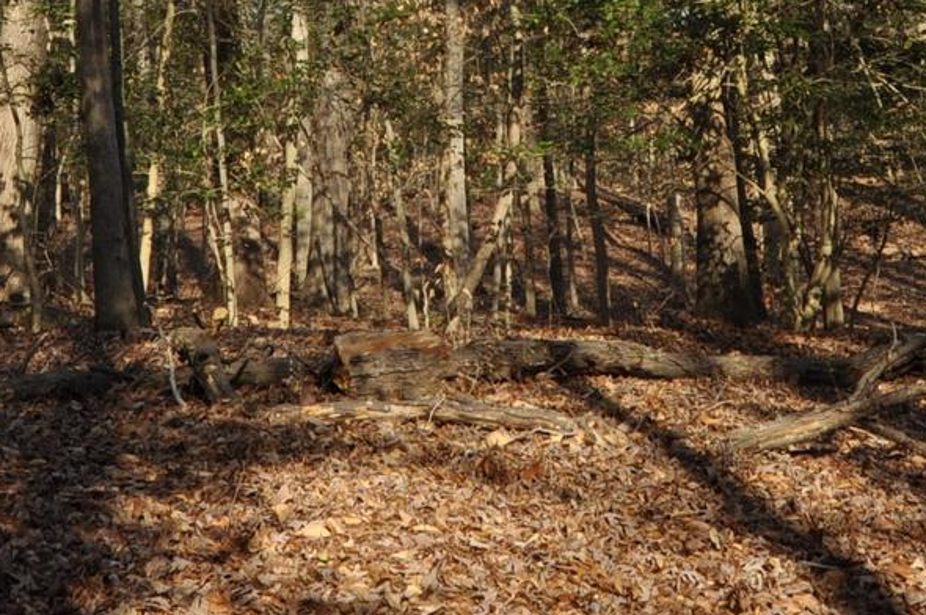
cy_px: -116
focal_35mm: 60
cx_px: 509
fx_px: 1538
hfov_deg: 33.5
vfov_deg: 21.1
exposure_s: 1/250
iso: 200
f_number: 8
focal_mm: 11.5
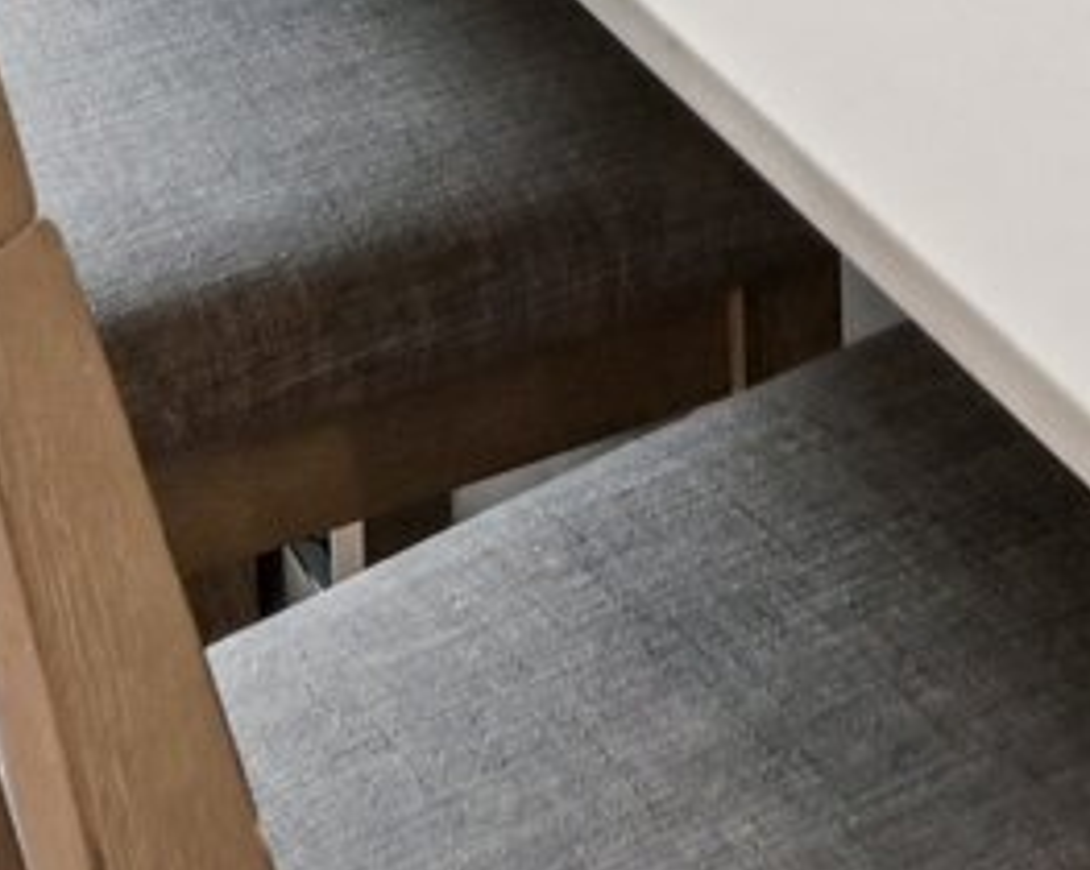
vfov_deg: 10.0
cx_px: 1364
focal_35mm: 117
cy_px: -1692
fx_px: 3772
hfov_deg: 15.7
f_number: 8
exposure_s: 1/40
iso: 100
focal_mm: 16
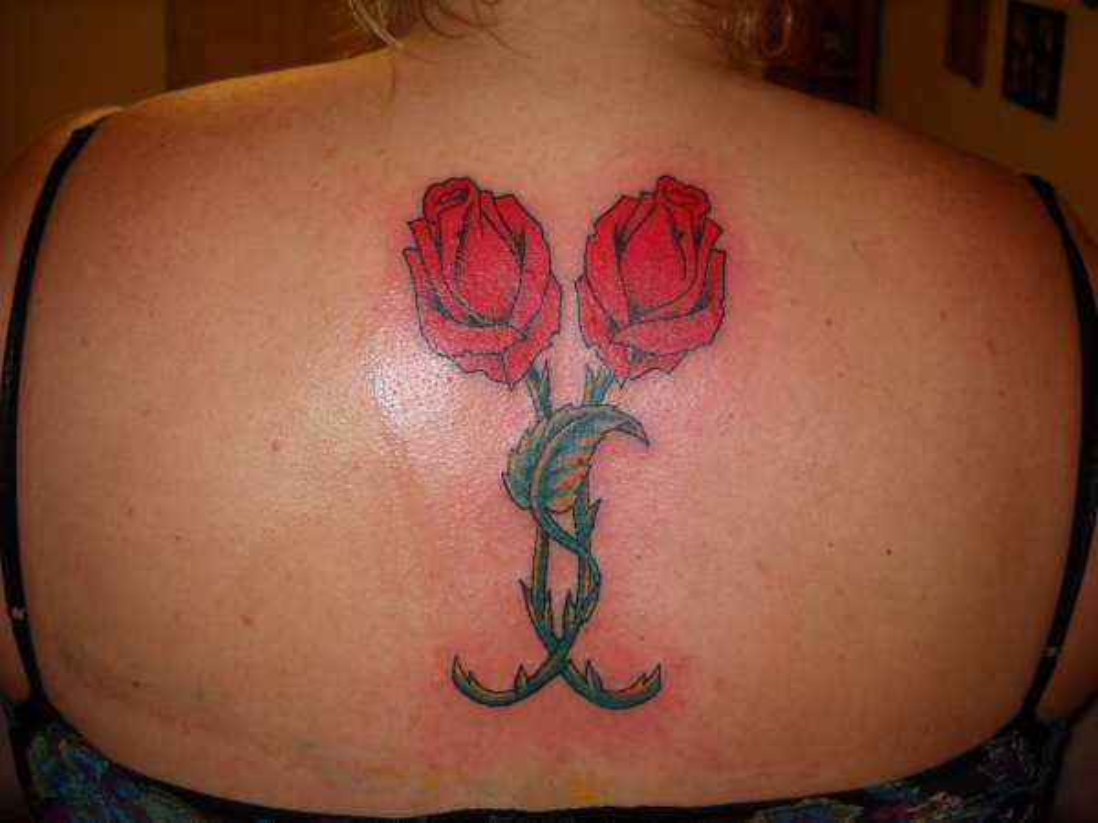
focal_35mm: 41
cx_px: 549
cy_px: 412
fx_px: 1300
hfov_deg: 45.8
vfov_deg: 35.1
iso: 64
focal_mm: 6.72
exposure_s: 1/30
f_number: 3.1
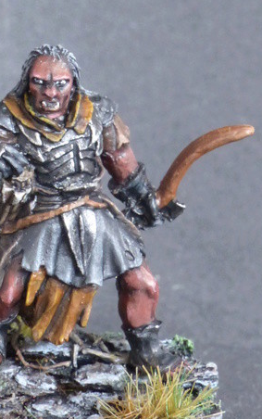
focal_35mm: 165
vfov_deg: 12.6
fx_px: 1883
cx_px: 19
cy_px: 102
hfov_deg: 7.9
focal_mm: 11.9
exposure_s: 1/8
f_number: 6.3
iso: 400
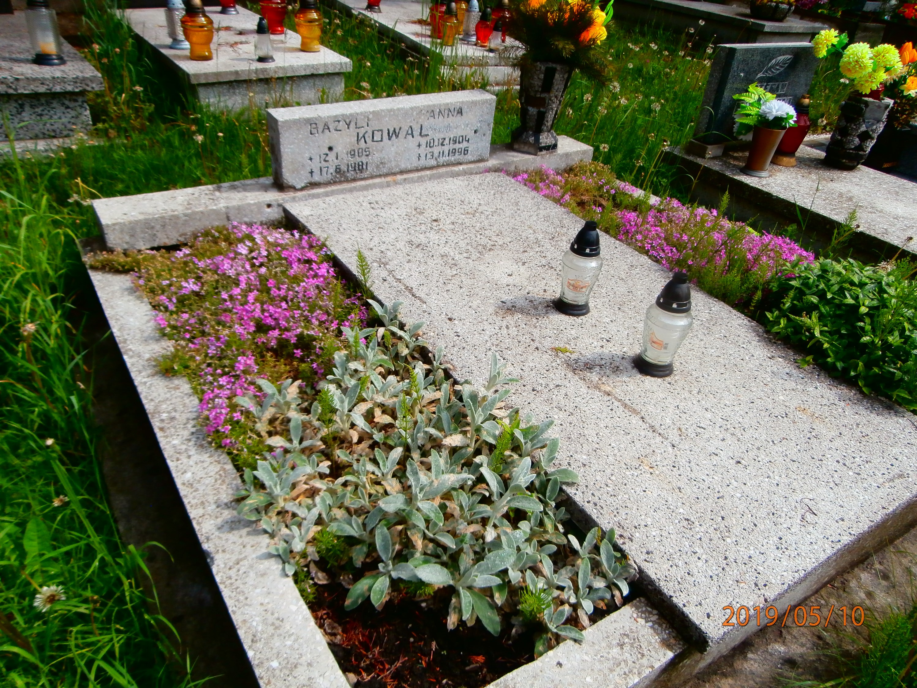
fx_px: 636
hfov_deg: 71.6
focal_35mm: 24
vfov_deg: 56.8
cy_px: 344
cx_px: 458
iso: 100
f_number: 3
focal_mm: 4.2
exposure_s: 1/640
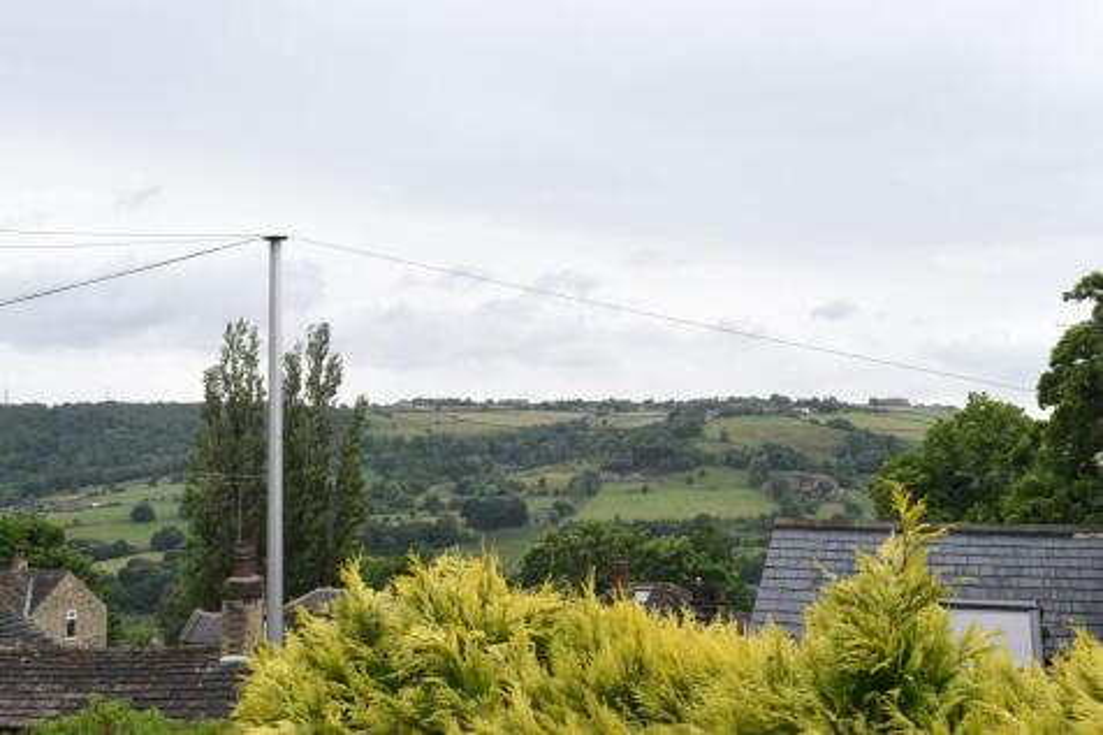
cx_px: 552
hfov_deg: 47.9
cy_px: 368
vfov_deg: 33.0
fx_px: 1240
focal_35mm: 40
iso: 800
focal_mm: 27
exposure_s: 1/250
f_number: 8
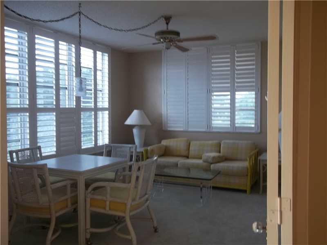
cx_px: 164
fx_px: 302
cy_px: 122
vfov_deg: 44.2
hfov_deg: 56.8
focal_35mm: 32
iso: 105
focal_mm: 5.7
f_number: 2.9
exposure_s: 1/30
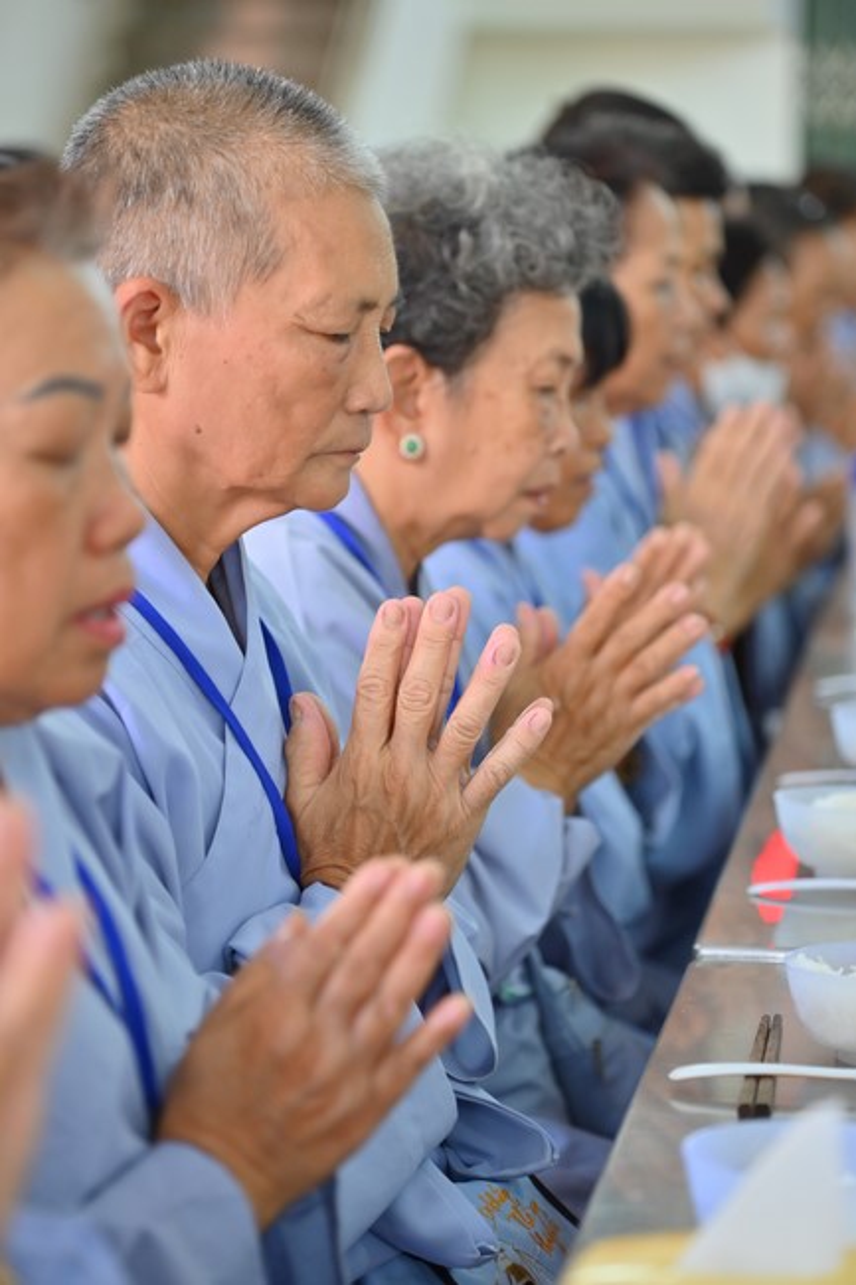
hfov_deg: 11.4
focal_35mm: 120
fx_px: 4282
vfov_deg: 17.1
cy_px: 642
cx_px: 428
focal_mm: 120
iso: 800
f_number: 4
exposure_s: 1/50
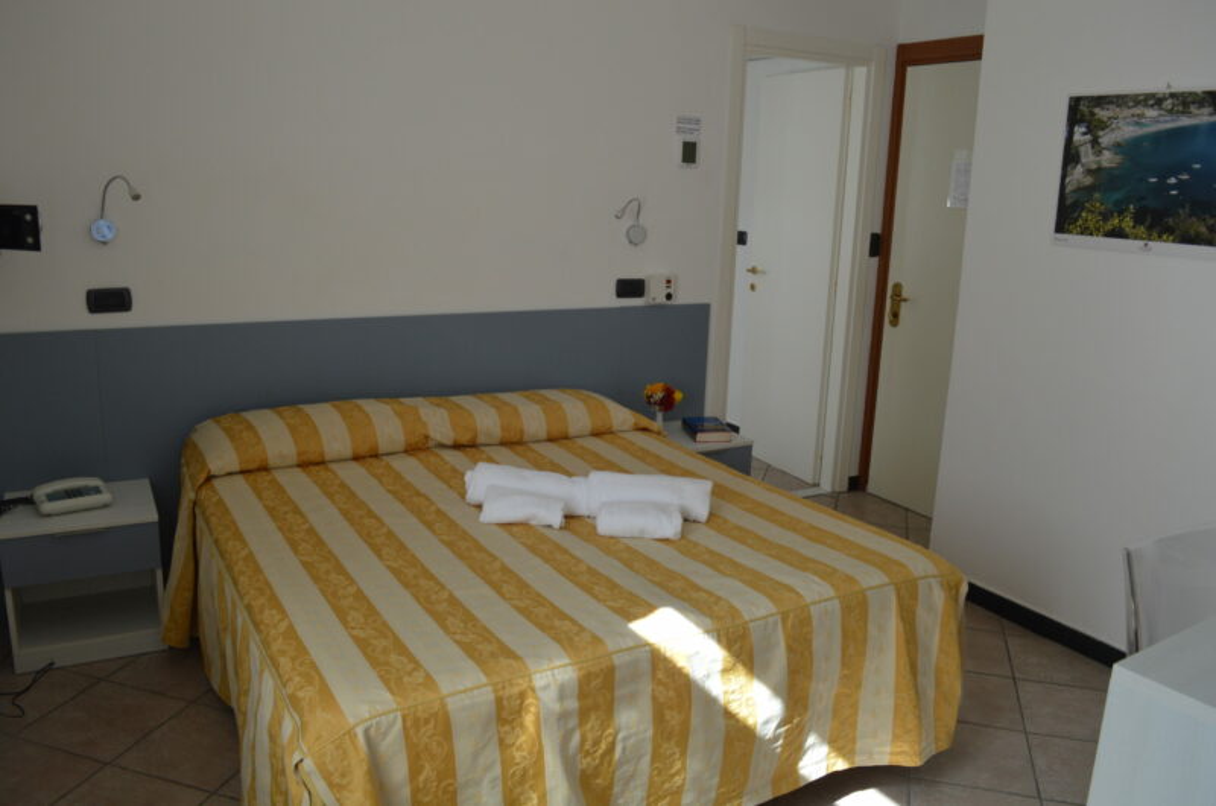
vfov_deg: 47.7
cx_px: 608
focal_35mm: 27
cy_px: 403
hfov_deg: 67.5
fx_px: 910
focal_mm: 18
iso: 280
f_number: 5.6
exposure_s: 1/125
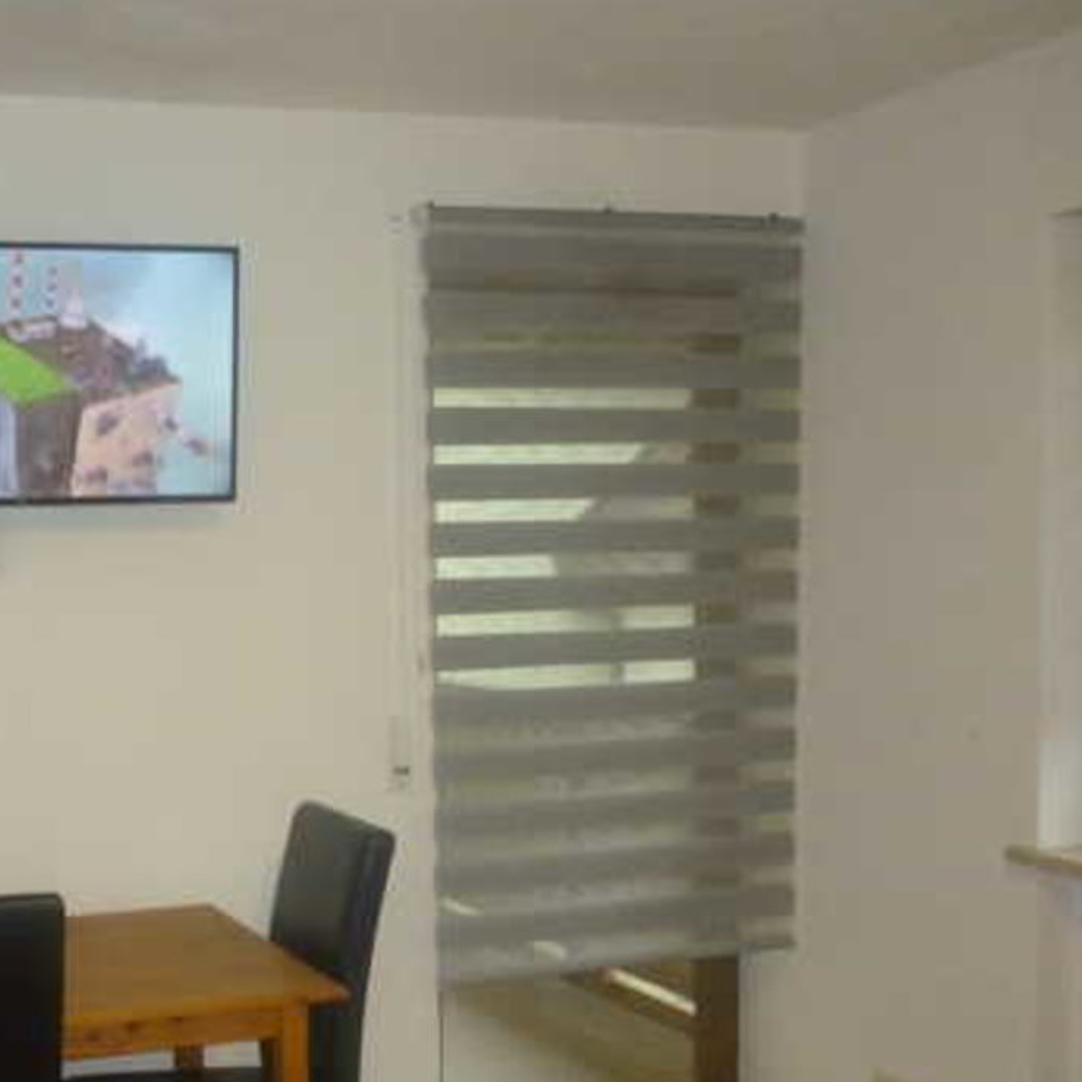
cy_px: 665
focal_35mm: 46
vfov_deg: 36.6
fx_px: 1627
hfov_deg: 34.9
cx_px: 132
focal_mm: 5
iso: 500
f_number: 3.1
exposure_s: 1/60
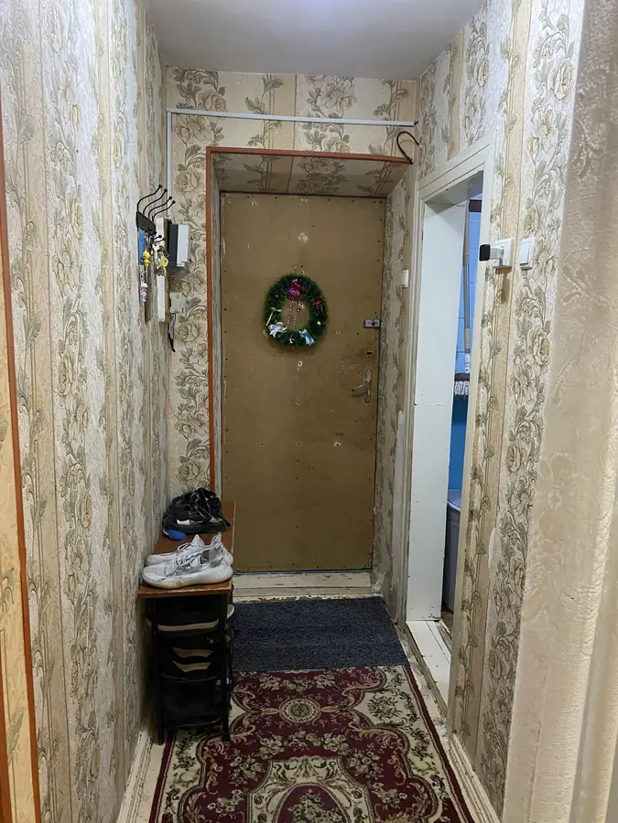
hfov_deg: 53.1
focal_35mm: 26
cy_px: 412
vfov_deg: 67.3
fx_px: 619
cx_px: 309
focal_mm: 4.25
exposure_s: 1/33
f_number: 1.8
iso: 400
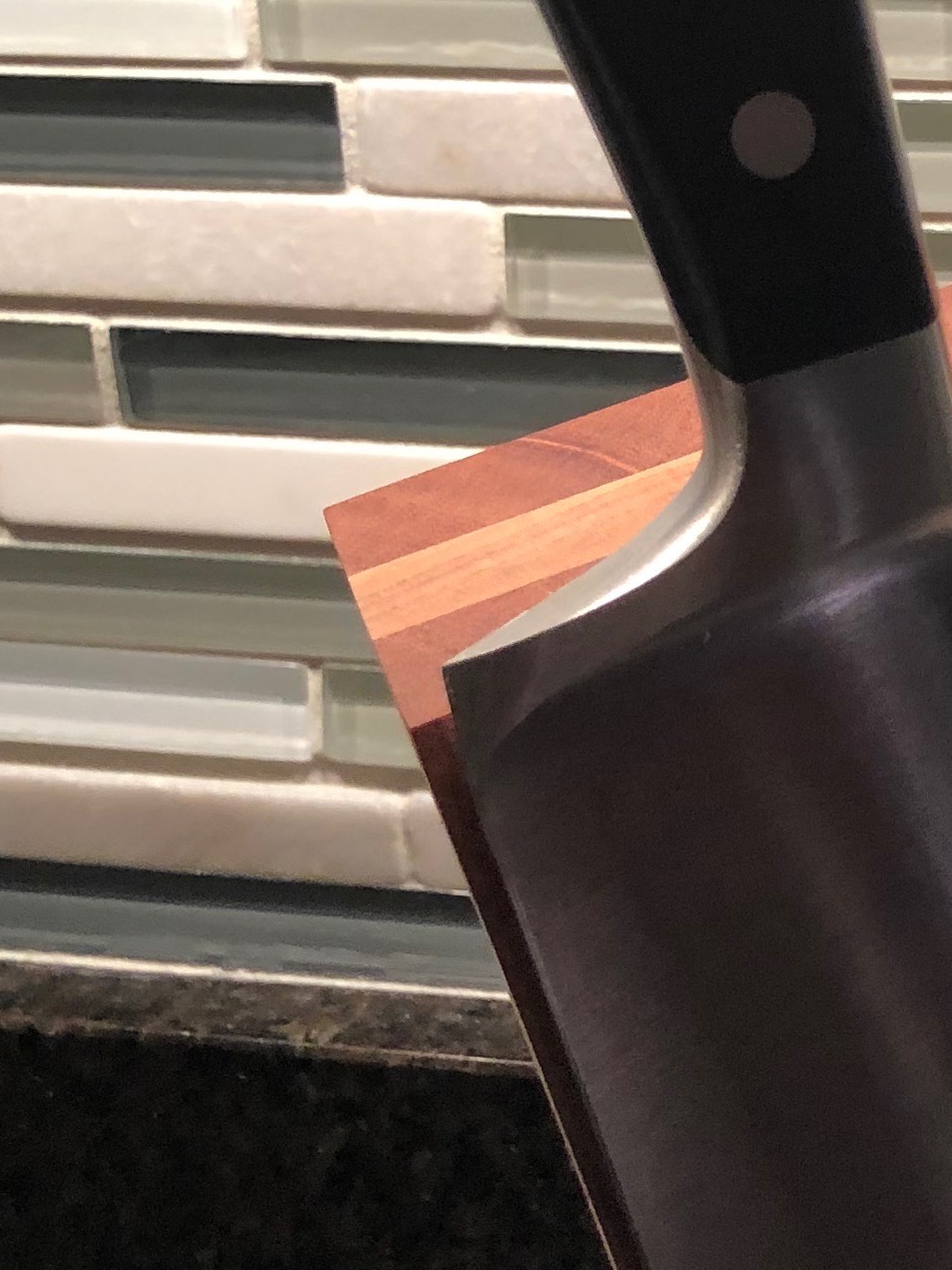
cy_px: 742
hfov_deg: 16.0
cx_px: 1101
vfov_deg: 22.0
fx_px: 3264
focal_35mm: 89
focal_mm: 3.99
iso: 40
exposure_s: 1/30
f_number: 1.8
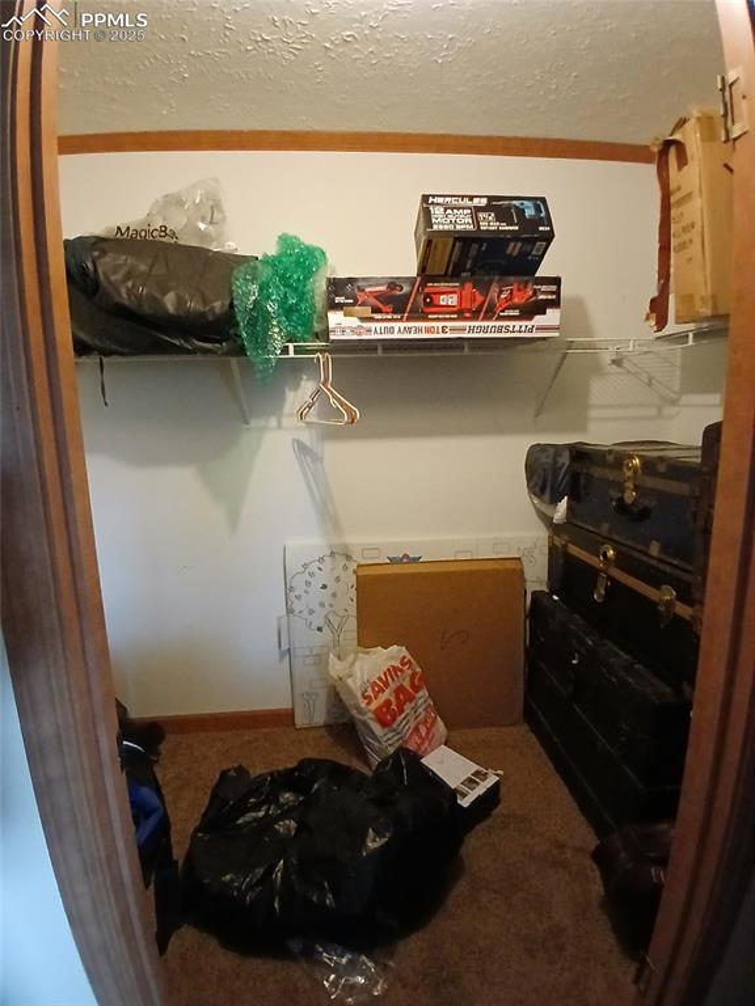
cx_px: 378
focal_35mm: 17
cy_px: 503
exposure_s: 1/20
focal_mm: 1.4
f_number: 2.2
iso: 800
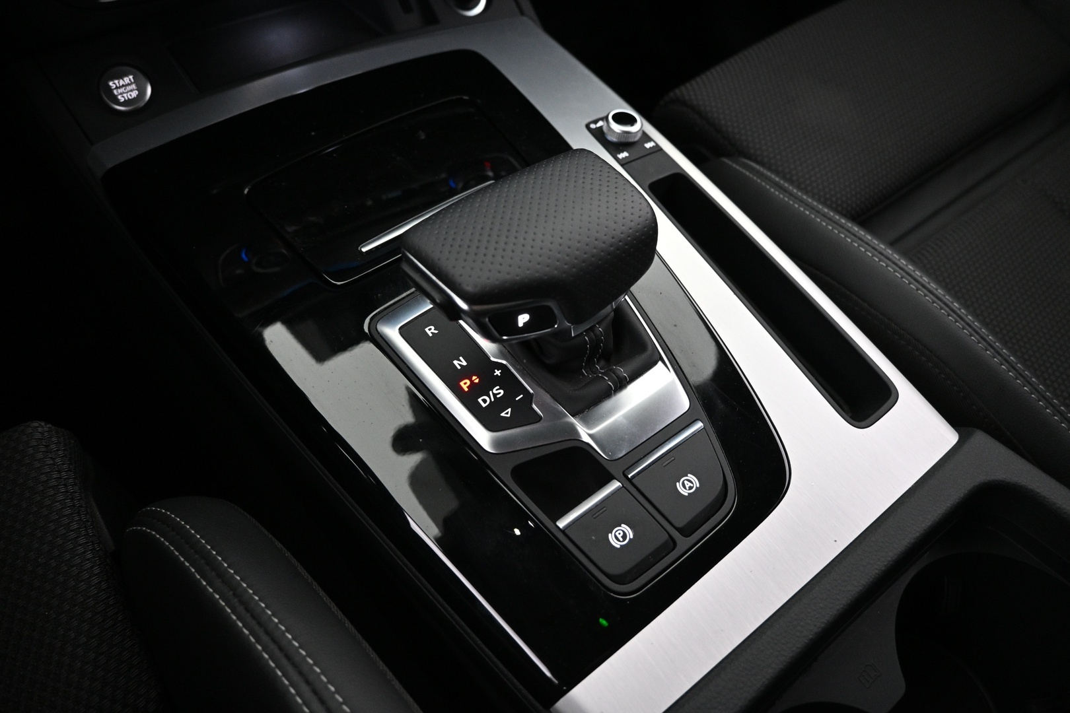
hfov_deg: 73.7
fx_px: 713
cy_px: 356
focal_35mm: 24
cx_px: 535
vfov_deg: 53.1
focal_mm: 16
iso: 1600
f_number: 3.5
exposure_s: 1/25
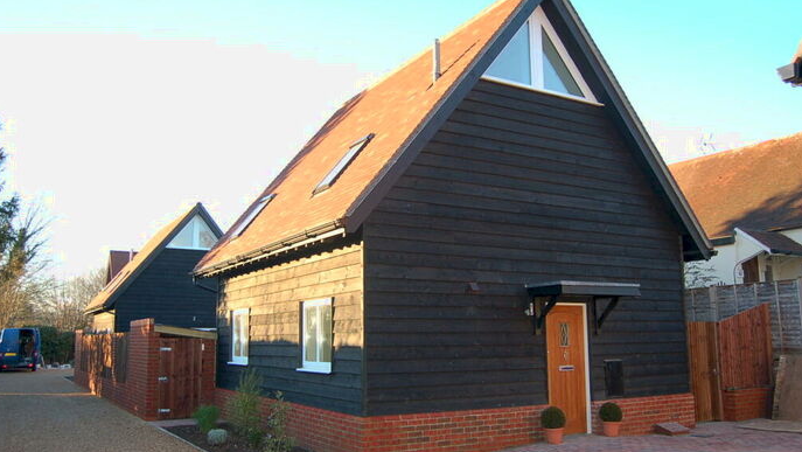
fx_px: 681
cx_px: 396
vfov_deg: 36.7
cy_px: 232
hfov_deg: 61.0
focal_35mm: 32
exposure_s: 1/320
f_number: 3.8
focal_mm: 20
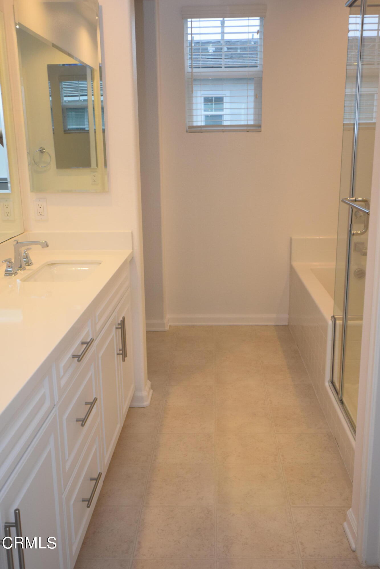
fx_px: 570
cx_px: 190
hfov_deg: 36.9
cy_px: 284
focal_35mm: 36
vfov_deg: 53.1
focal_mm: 24
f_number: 5
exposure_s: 1/100
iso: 800
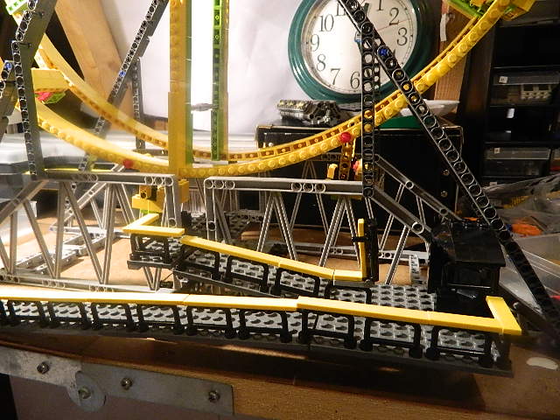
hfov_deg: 69.4
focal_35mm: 25
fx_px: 404
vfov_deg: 54.9
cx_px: 280
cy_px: 210
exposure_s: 1/20
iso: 400
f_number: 3.1
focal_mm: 4.5
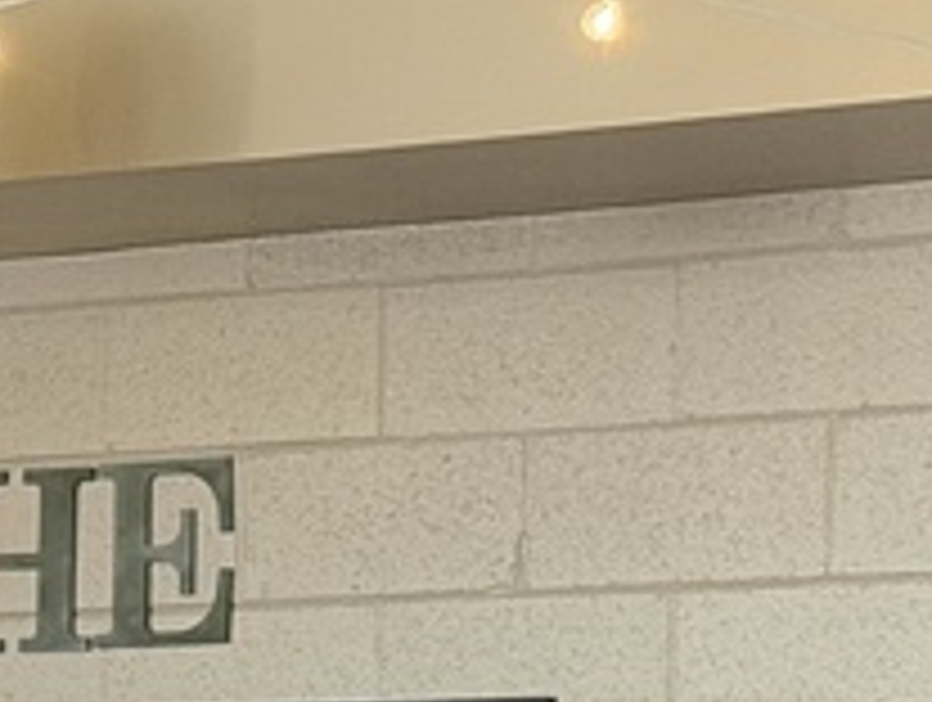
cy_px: 1440
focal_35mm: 237
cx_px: -819
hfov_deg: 8.0
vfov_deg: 6.1
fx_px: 6392
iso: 250
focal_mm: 6.76
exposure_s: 1/40
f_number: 1.78
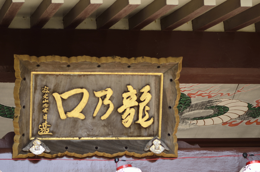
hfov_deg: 13.1
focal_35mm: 158
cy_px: 86
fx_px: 1135
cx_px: 130
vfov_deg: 8.7
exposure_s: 1/400
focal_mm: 105
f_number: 2.8
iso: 140
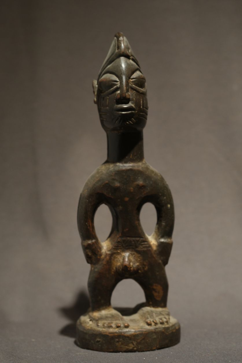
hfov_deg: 15.2
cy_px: 182
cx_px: 121
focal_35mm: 90
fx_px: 908
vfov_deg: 22.6
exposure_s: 1/58
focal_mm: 60
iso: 800
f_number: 4
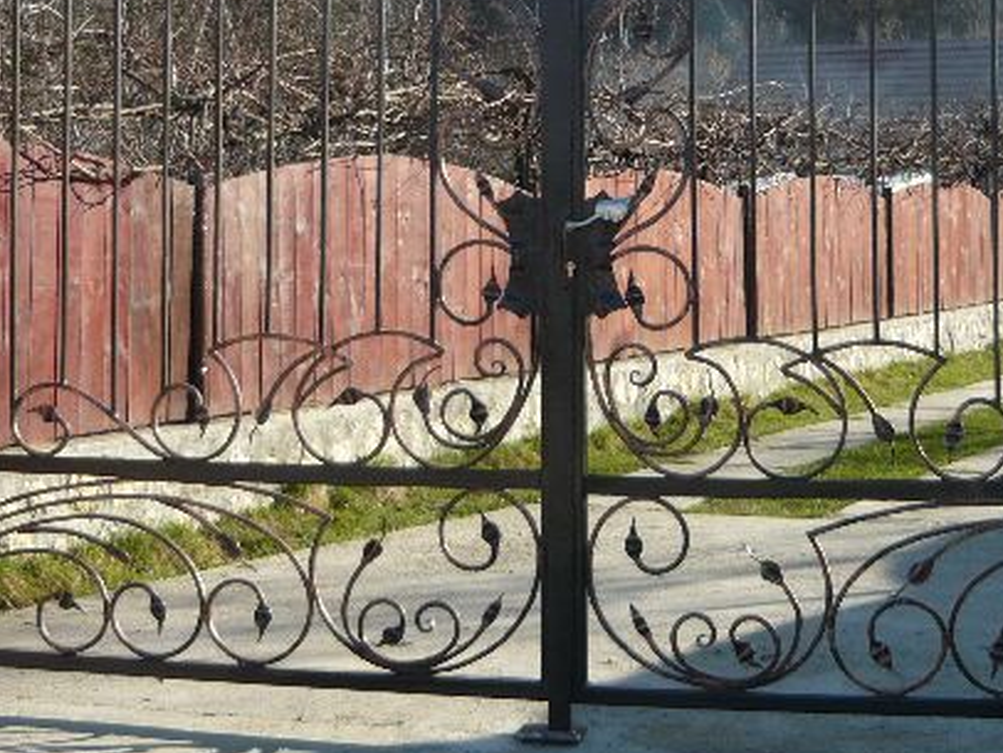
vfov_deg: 22.3
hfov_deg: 29.7
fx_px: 1884
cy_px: 148
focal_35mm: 65
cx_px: 627
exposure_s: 1/800
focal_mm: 5.5
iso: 100
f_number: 2.8
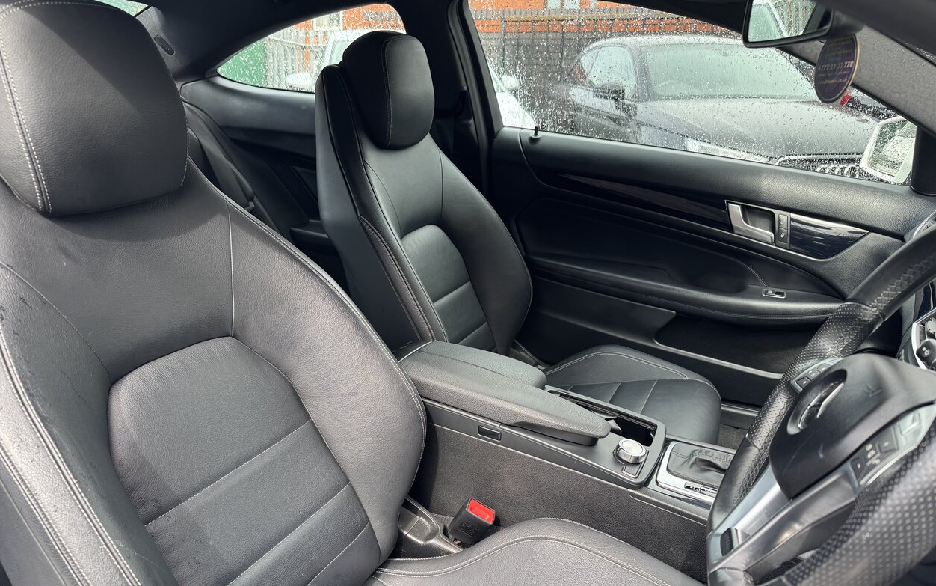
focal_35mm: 26
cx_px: 472
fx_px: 663
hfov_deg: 70.4
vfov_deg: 47.4
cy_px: 346
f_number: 1.78
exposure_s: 1/293
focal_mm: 6.76
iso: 80
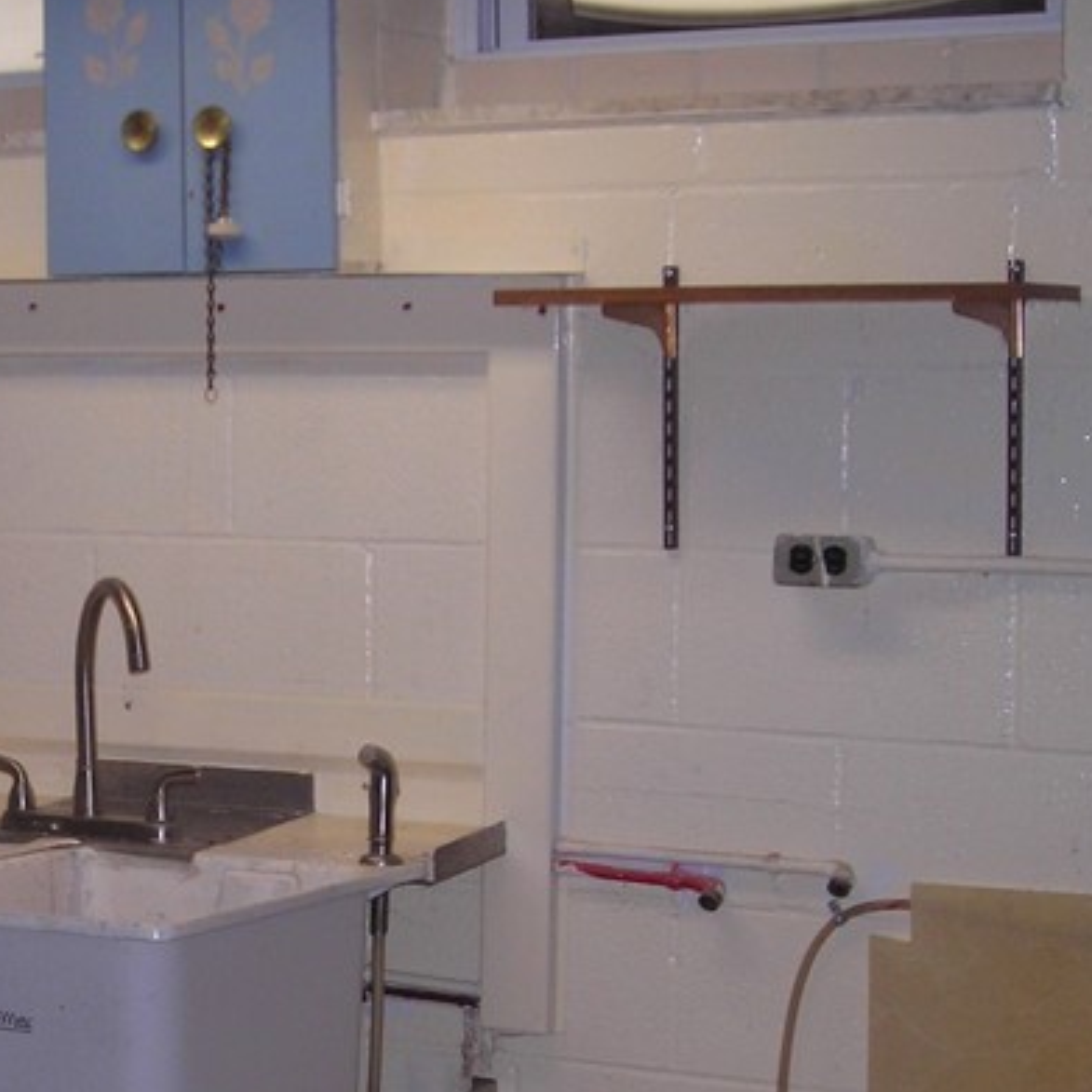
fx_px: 3141
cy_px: 849
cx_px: 98
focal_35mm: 88
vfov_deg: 19.6
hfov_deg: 19.3
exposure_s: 1/60.1
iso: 58
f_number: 3.2
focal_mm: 6.3
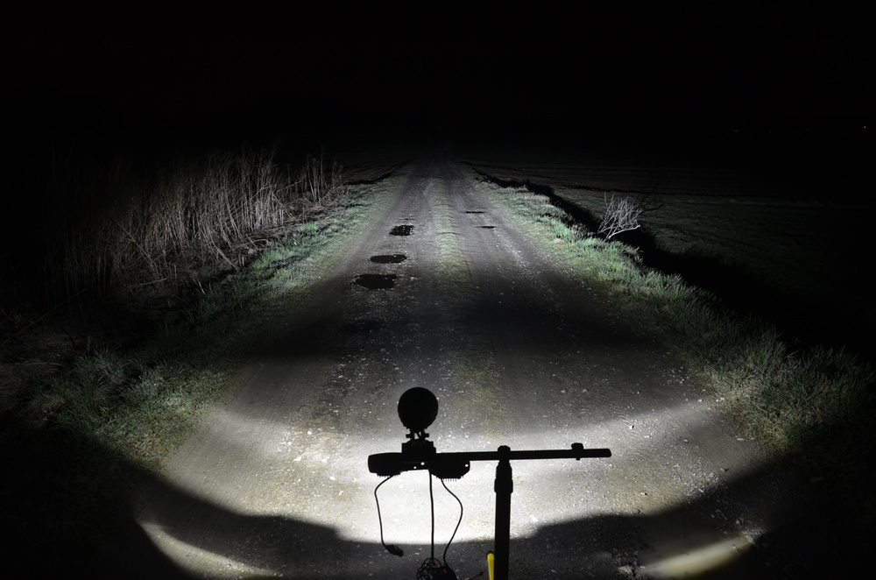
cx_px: 438
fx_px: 656
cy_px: 290
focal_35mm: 27
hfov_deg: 67.5
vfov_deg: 47.7
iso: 800
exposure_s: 1/3
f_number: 5
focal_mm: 18
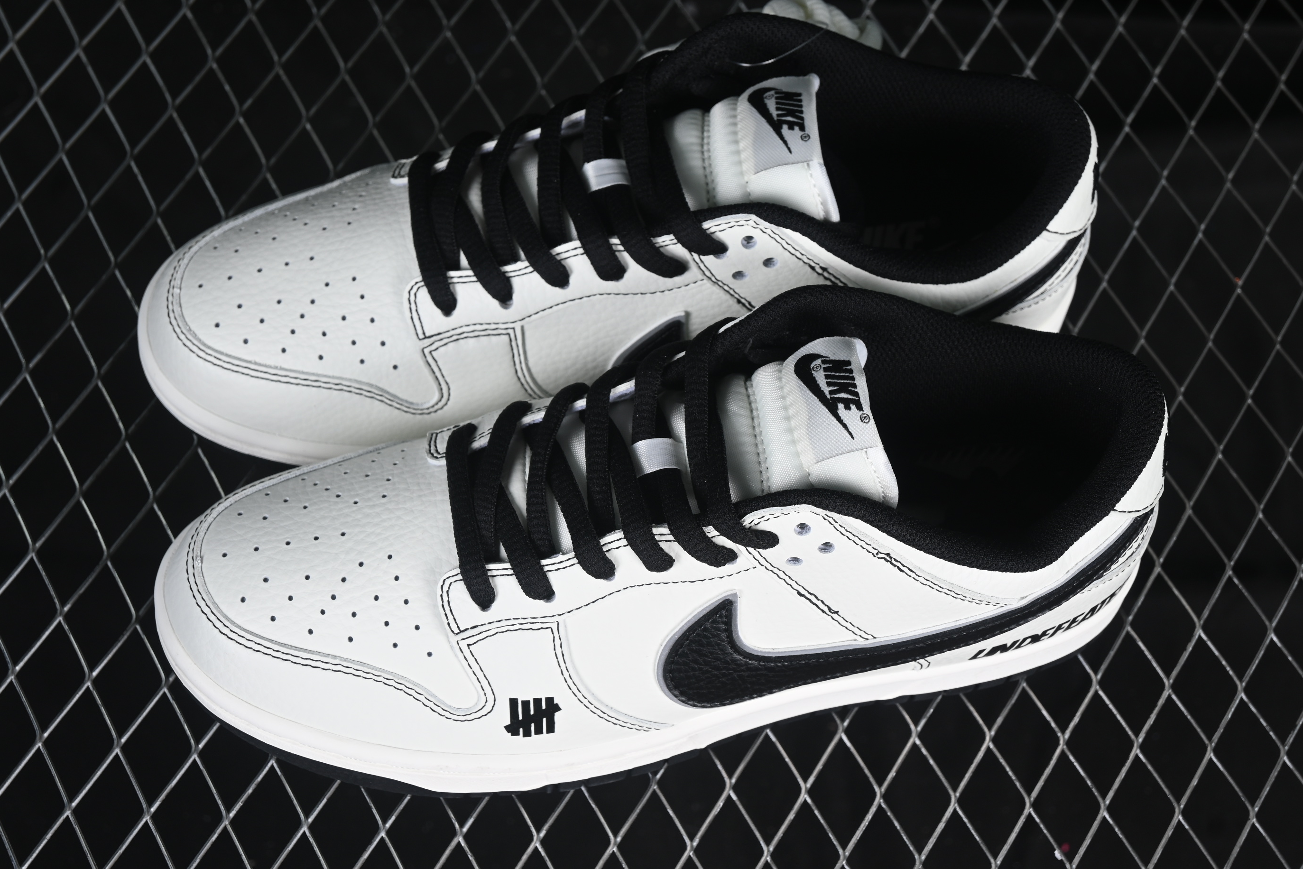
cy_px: 433
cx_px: 644
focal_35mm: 76
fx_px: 2751
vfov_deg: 18.0
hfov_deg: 26.6
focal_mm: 50
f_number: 7.1
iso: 160
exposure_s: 1/80
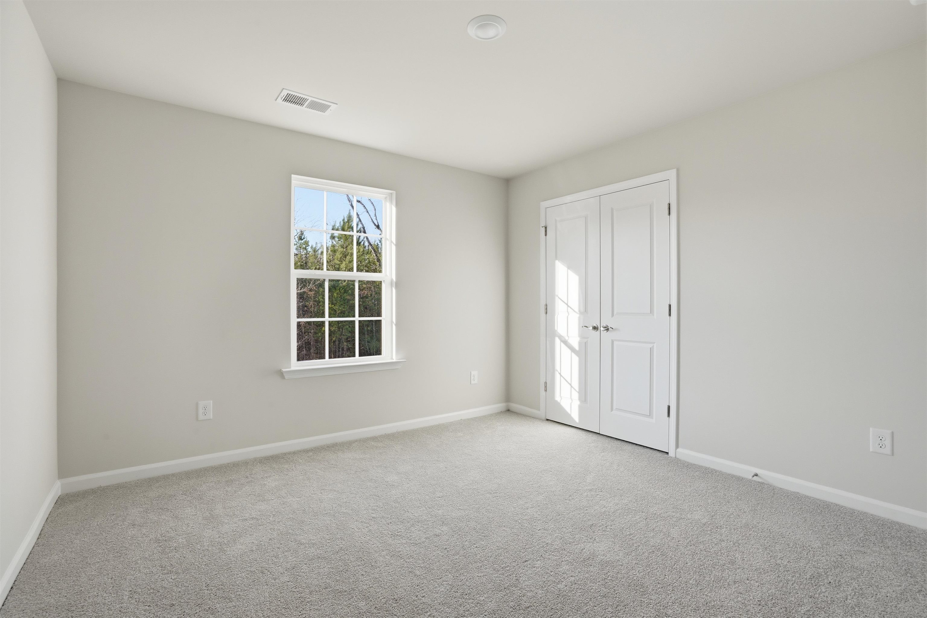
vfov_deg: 73.7
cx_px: 464
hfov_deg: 96.7
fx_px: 412
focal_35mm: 16
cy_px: 309
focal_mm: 16
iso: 160
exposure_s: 1/250
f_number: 11
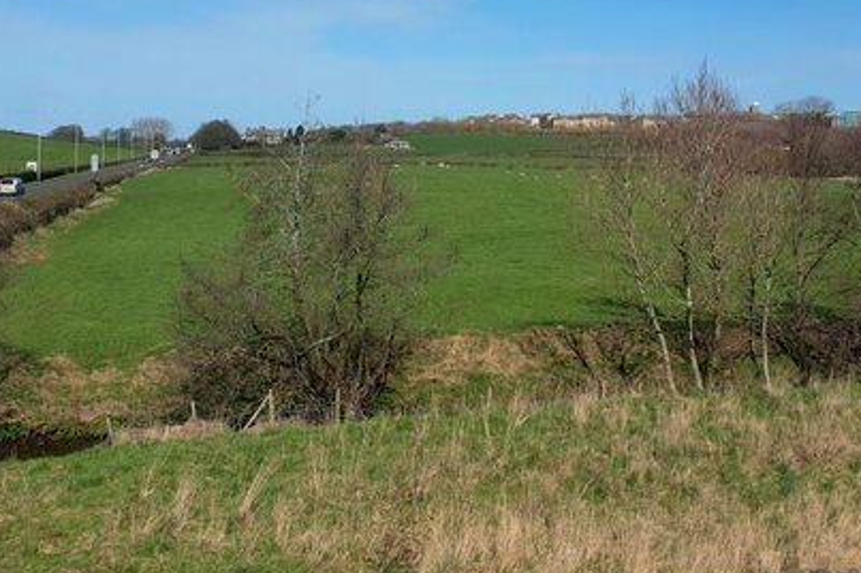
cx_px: 425
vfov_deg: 27.5
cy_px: 50
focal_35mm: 47
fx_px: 1123
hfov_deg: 41.9
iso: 50
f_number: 2.4
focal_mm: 4.3
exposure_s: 1/1603
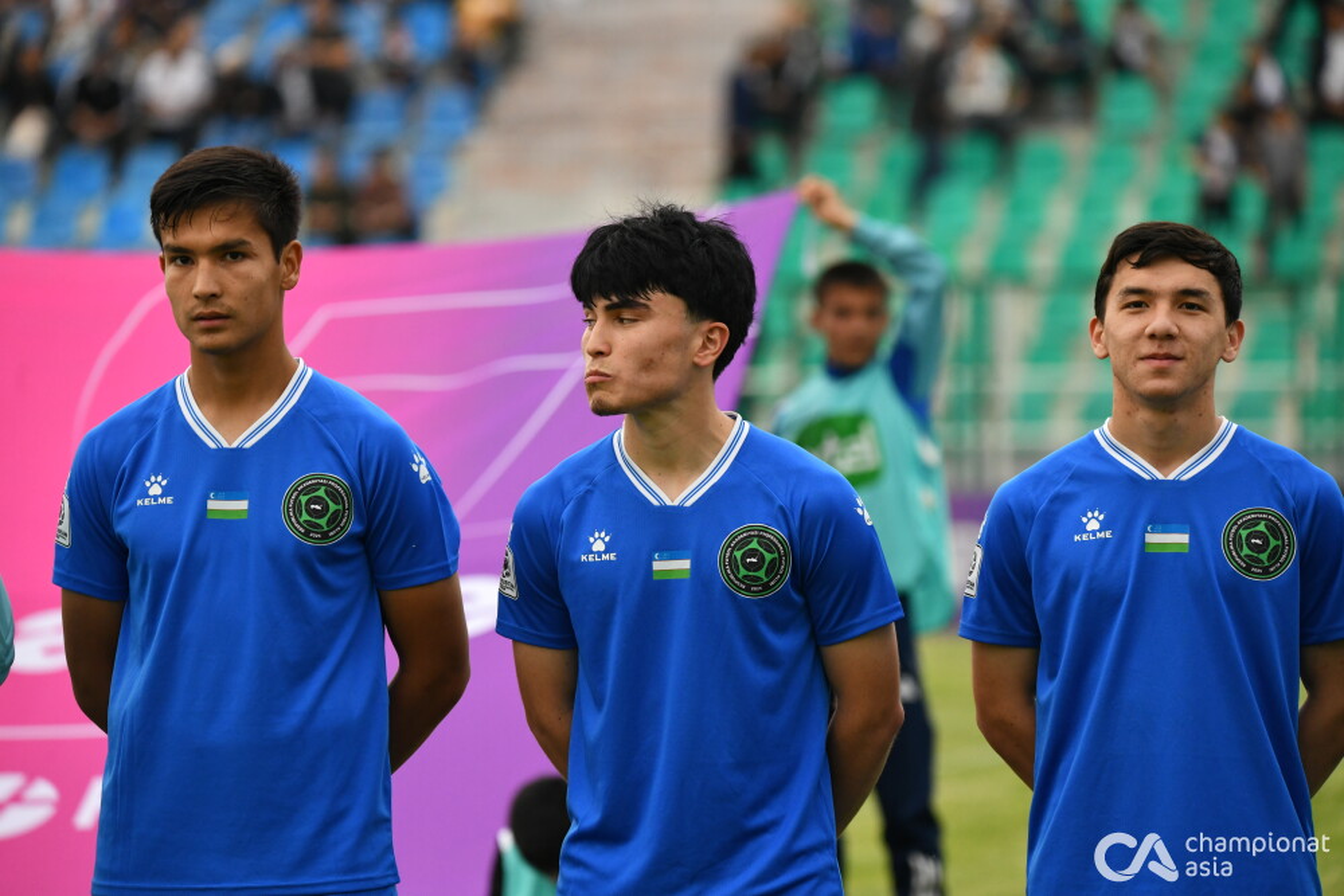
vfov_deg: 4.9
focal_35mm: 280
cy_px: 448
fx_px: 10454
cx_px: 672
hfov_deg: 7.4
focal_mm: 280
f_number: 5.6
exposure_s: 1/640
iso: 2000
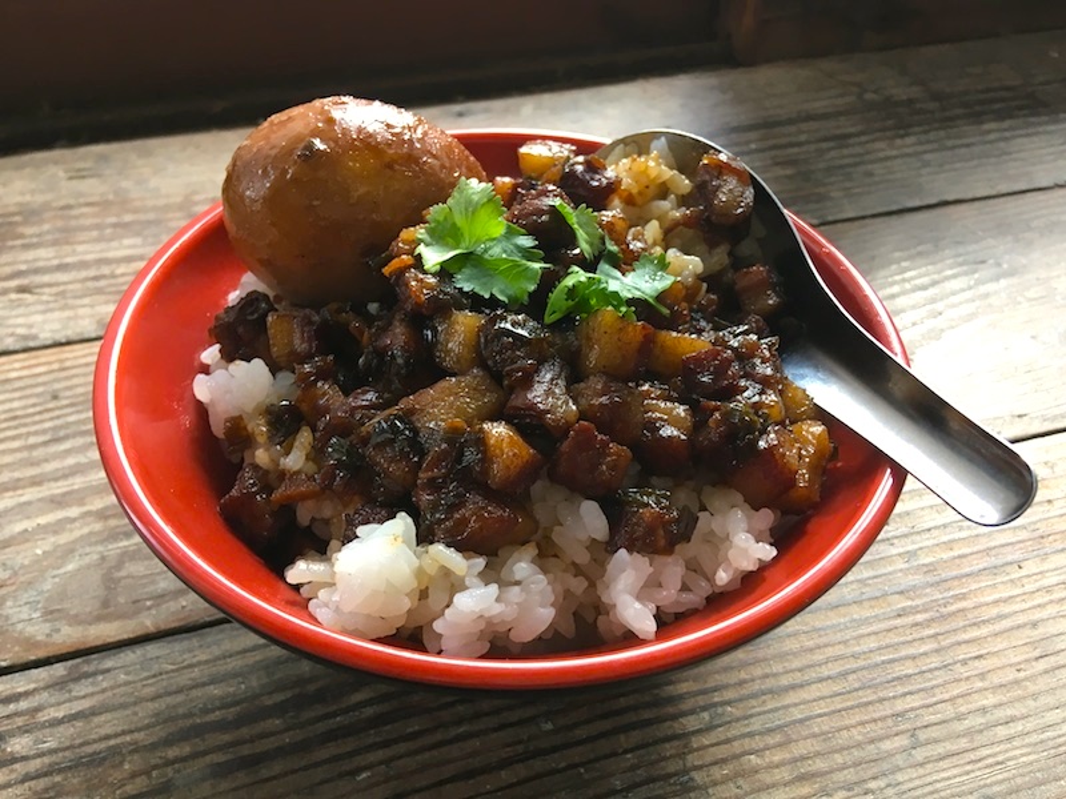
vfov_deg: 48.2
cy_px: 400
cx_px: 533
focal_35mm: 29
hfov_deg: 61.7
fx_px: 893
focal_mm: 4.15
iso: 25
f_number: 2.2
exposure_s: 1/30
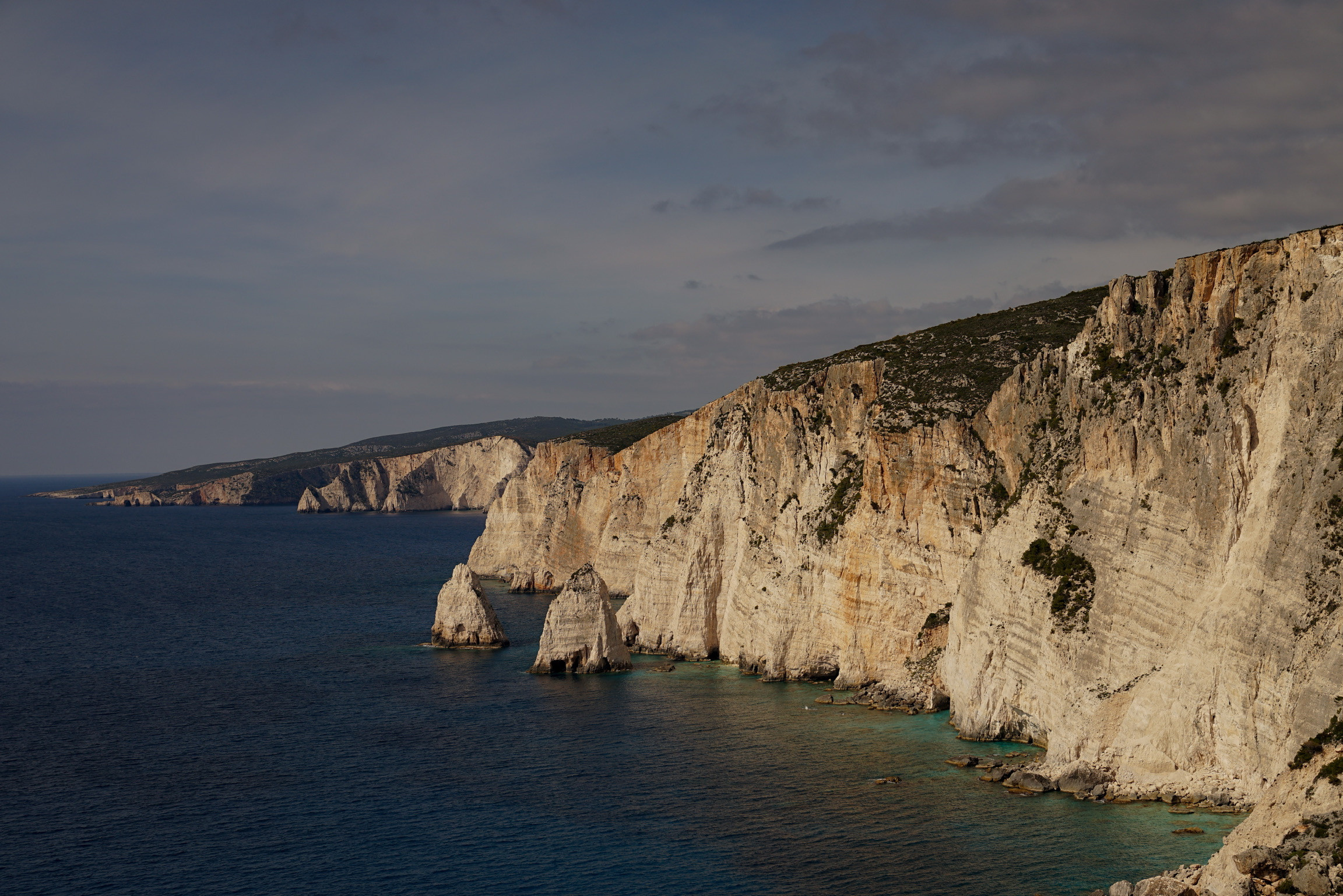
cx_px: 672
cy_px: 448
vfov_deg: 26.0
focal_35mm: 52
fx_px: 1940
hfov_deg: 38.2
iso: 100
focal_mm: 52
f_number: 4
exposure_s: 1/2500
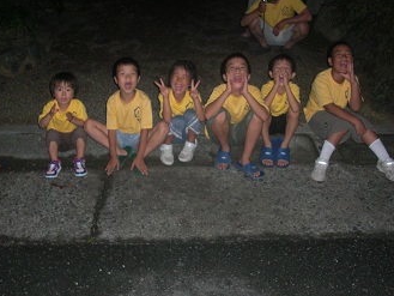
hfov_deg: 46.8
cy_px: 143
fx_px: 455
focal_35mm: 40
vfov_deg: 36.0
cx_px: 191
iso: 200
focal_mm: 6.3
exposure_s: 1/30
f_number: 2.8
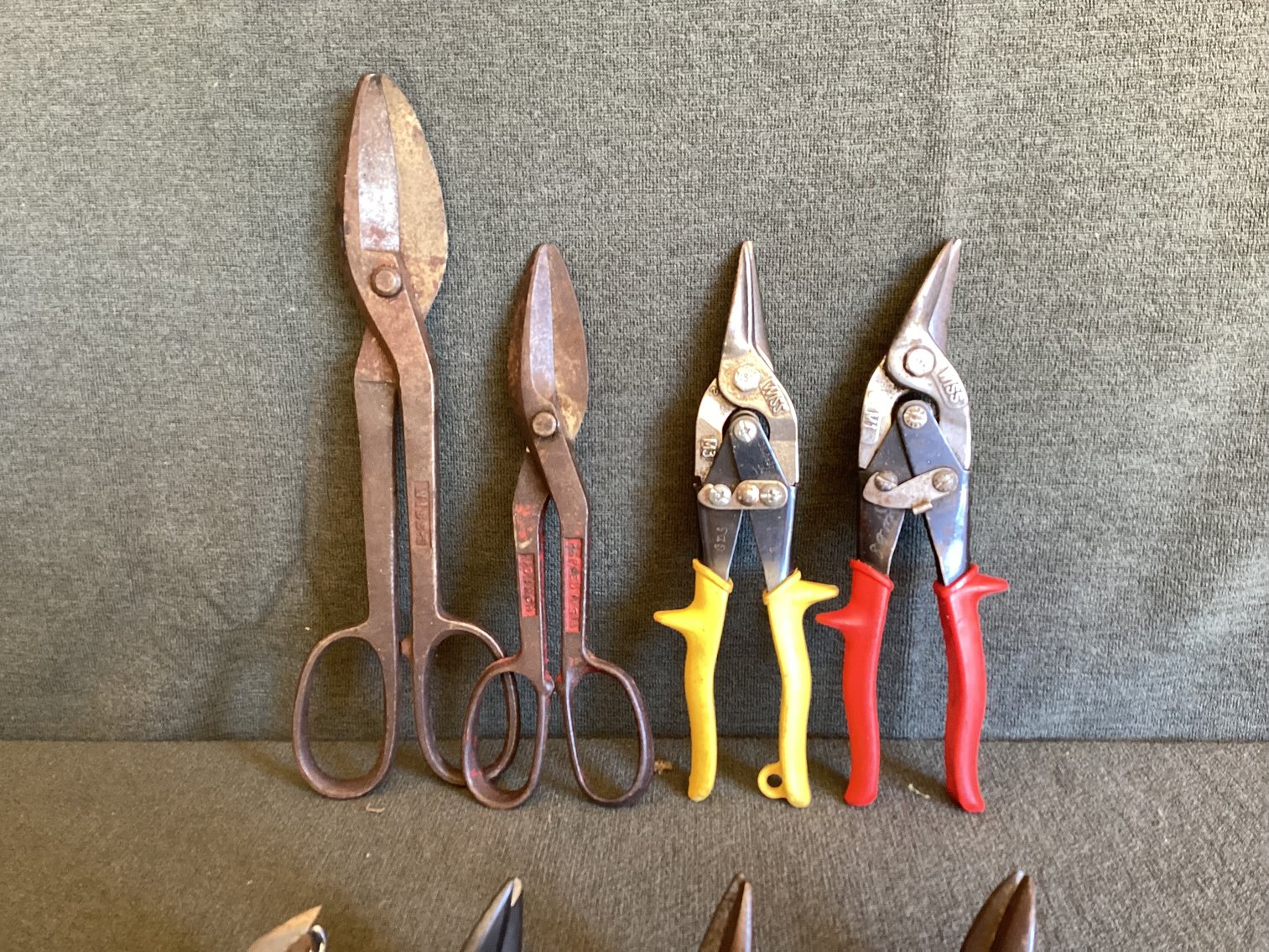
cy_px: 476
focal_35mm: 31
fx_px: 1137
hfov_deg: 58.3
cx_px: 634
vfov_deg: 45.4
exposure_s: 1/60
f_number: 2.4
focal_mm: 3.3
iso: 200
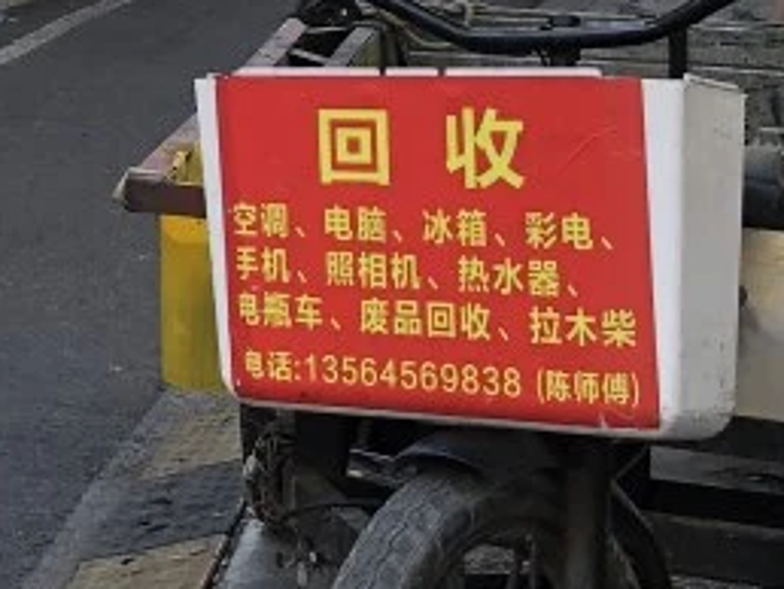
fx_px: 2947
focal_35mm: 130
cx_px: -647
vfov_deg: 11.1
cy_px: -243
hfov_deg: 13.5
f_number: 1.8
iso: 20
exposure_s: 1/149
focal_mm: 4
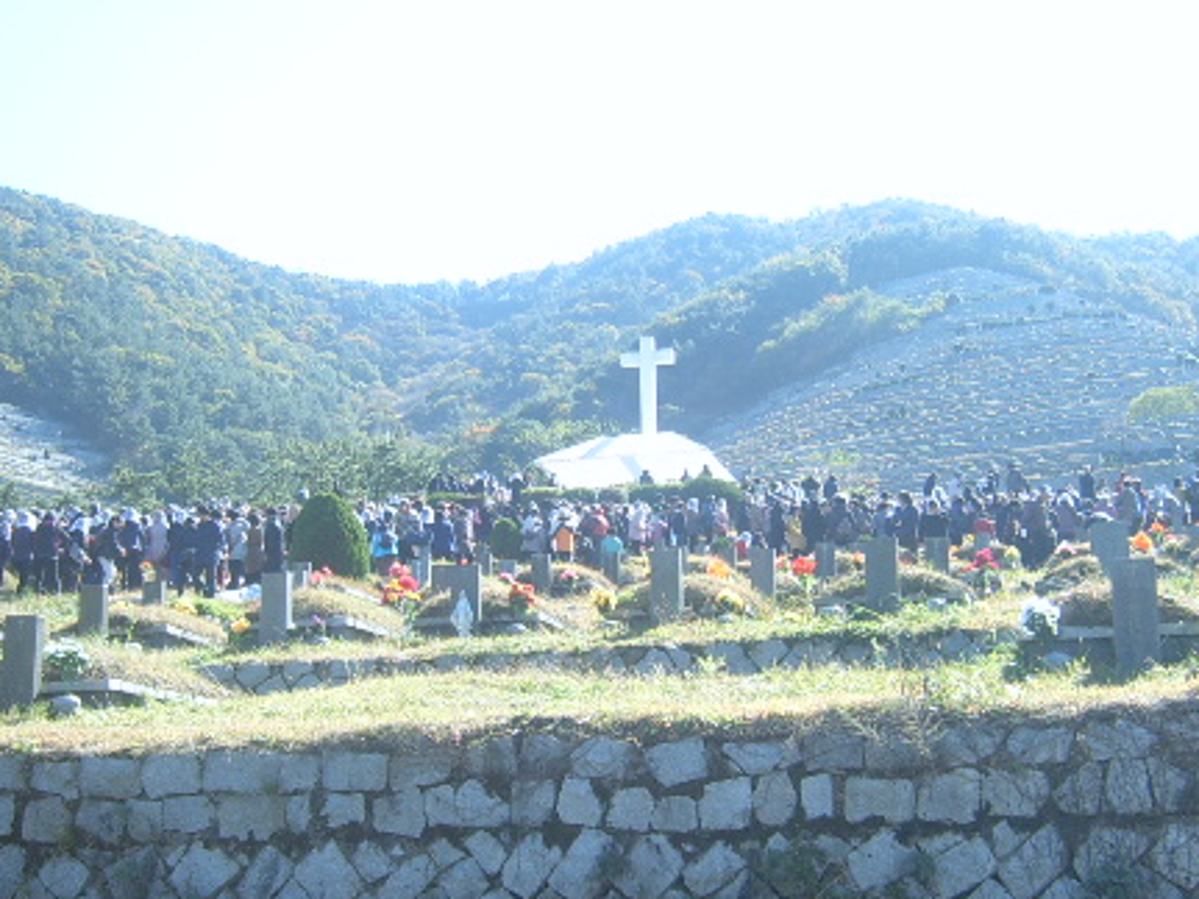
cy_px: 501
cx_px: 551
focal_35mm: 52
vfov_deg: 28.0
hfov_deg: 36.8
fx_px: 1801
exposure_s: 1/250
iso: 50
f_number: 2.8
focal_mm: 5.8
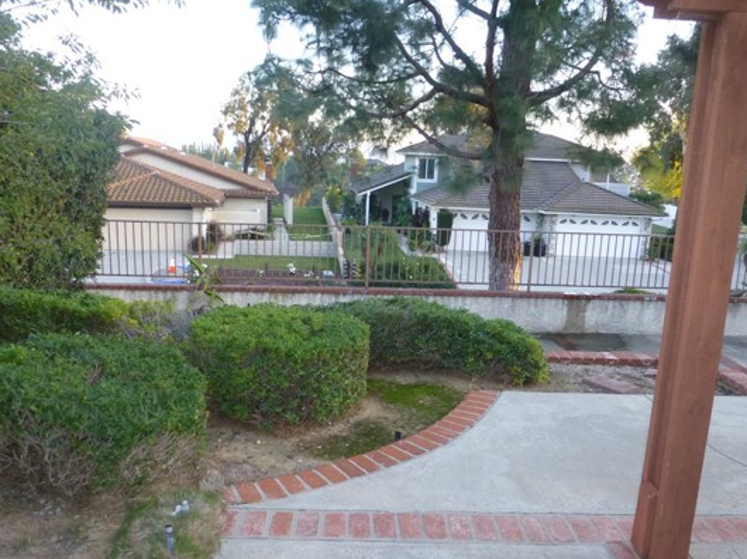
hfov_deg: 61.7
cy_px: 296
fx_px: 626
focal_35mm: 29
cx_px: 368
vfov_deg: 48.2
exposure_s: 1/60
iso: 250
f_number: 3.3
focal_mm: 4.3
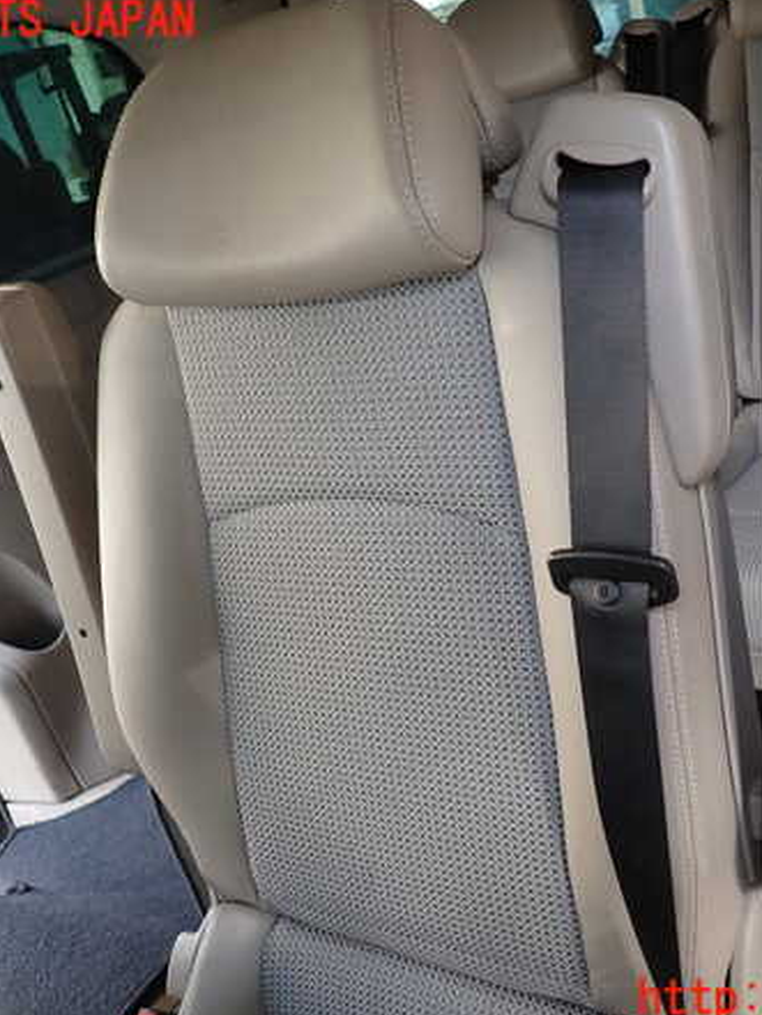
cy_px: 511
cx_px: 467
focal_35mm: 34
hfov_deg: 41.6
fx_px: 997
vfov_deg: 53.9
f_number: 2
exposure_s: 1/60
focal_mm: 4.5
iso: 125
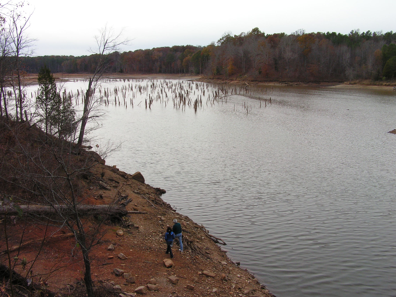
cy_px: 148
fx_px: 435
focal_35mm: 38
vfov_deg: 37.7
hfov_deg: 49.0
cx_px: 198
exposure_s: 1/100
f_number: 5.6
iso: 50
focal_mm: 6.3
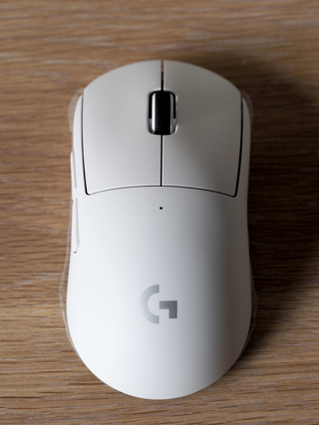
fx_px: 1473
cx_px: 160
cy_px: 212
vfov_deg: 16.4
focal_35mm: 120
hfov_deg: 12.4
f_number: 4.5
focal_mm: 60
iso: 640
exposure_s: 1/125
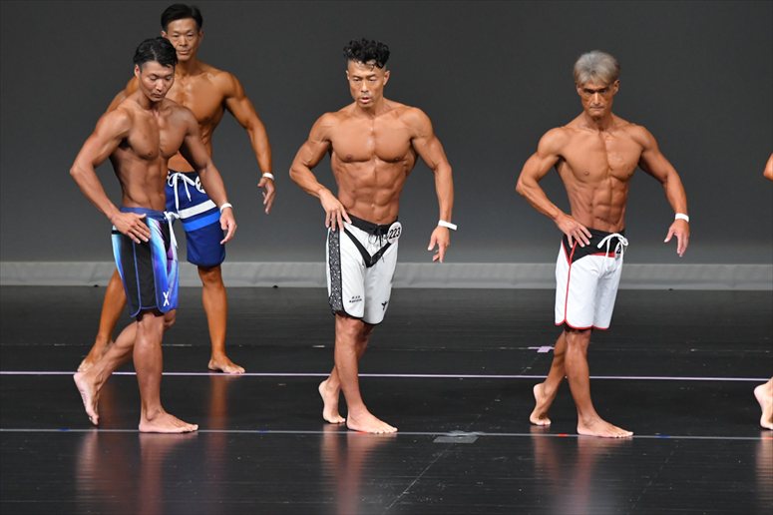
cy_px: 258
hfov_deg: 6.9
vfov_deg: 4.6
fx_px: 6439
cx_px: 386
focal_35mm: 300
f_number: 5.6
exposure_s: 1/400
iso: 4000
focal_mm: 200
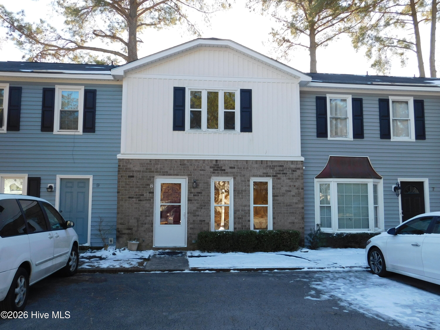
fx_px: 381
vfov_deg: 46.8
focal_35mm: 30
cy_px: 165
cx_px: 220
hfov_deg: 60.0
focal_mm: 5.3
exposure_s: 1/320
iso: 125
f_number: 3.2
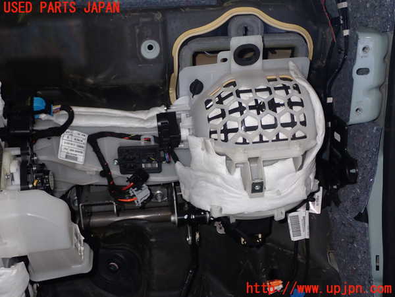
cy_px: 148
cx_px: 198
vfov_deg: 32.9
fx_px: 502
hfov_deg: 42.9
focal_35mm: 44
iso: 200
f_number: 2.9
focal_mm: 7.84
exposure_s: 1/40
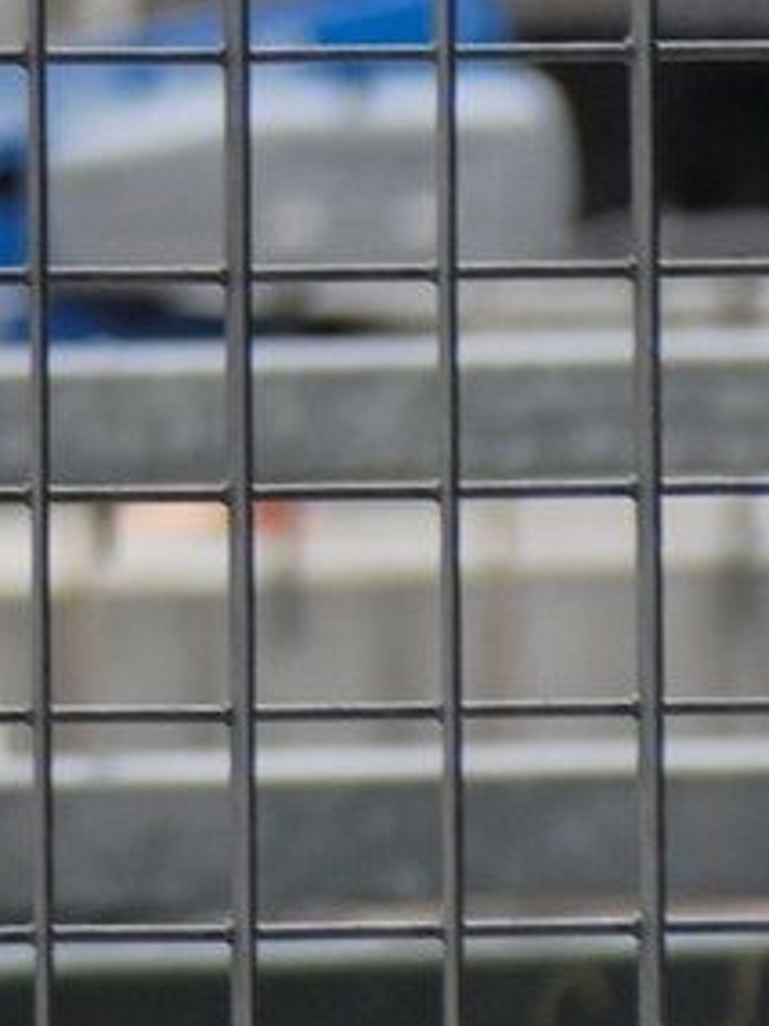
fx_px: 16854
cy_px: -831
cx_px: -841
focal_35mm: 569
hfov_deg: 2.6
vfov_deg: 3.5
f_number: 4
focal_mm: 70
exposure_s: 1/60
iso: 100
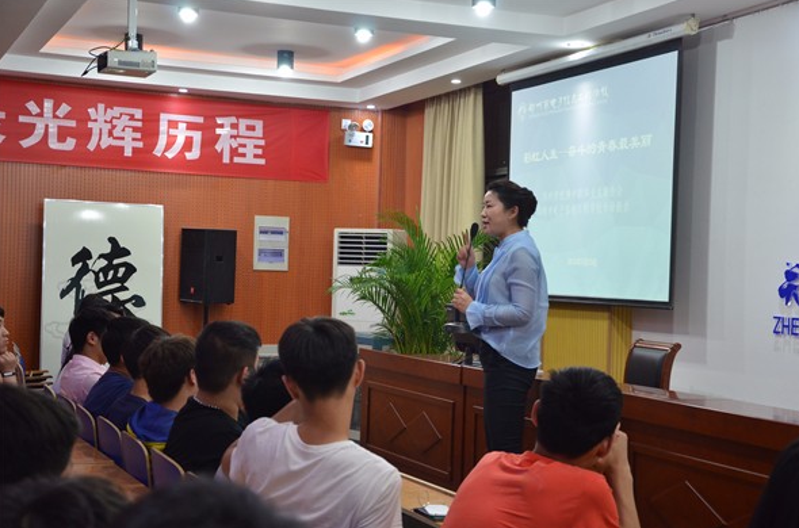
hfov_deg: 34.6
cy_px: 265
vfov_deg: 23.2
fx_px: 1284
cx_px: 402
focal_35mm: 58
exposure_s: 1/30
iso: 800
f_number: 4.5
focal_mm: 38
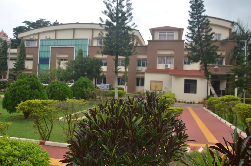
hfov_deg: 67.5
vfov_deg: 47.7
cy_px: 83
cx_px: 126
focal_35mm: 27
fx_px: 188
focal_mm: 18
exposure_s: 1/250
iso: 100
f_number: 5.6
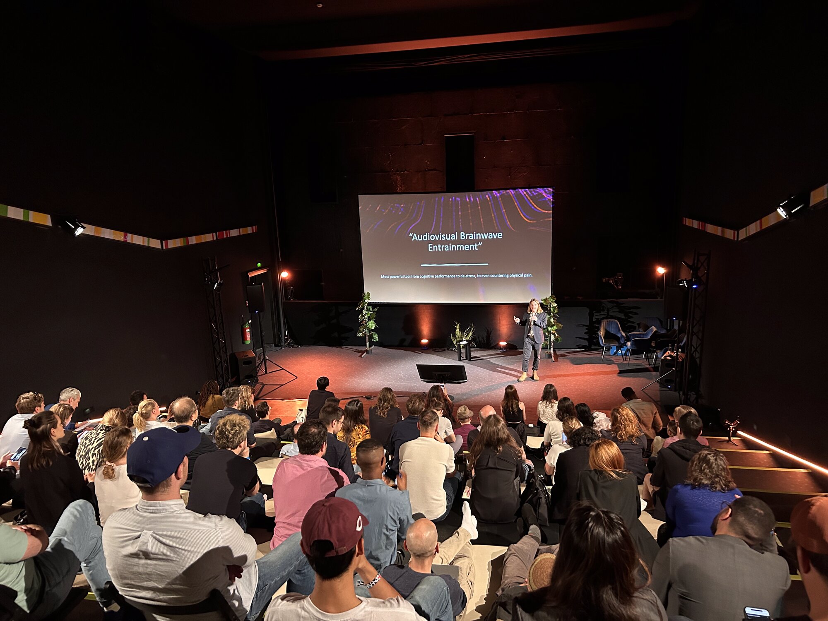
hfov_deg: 67.3
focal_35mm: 26
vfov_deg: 53.1
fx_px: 622
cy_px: 310
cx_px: 414
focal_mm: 5.7
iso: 500
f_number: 1.5
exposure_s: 1/33
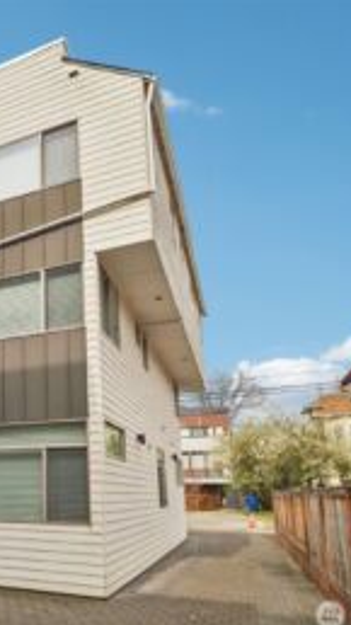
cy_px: 314
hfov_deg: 37.6
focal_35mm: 26
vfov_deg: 71.9
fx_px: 430
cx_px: -29
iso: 1600
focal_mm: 16
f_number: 5.6
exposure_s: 1/4000
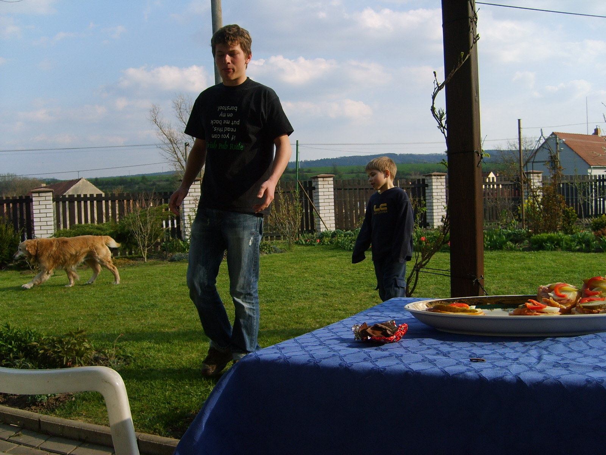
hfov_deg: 52.6
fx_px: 613
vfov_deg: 40.7
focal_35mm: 35
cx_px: 303
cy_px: 228
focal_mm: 5.8
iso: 50
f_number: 2.8
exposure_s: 1/750
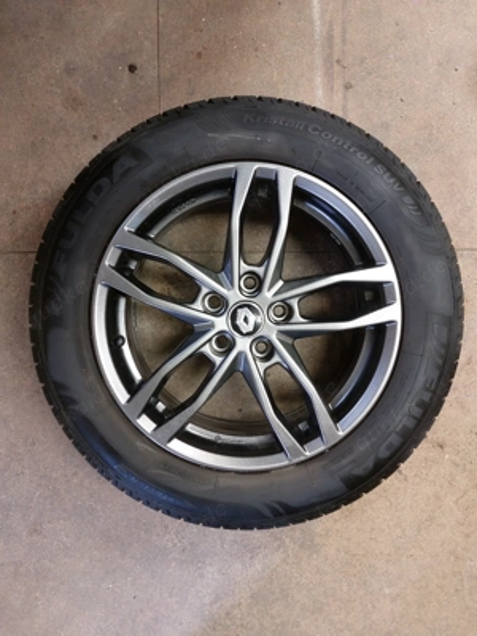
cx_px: 238
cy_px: 318
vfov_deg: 71.6
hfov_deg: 56.8
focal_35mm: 24
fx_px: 441
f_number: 1.8
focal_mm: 5.23
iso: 400
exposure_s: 1/50
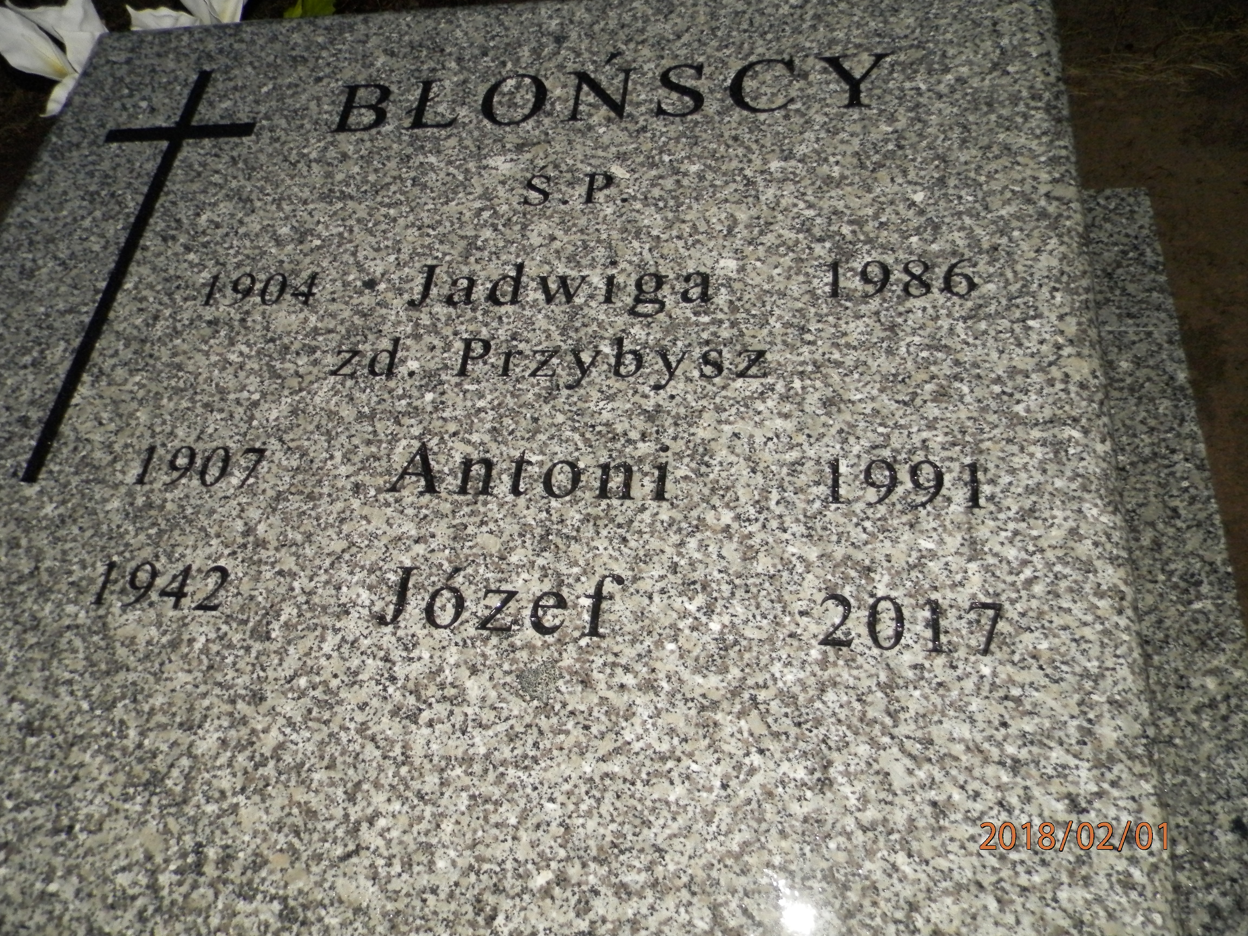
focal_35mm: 25
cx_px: 624
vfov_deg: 54.9
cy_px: 468
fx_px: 901
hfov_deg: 69.4
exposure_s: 1/30
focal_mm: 4.5
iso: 250
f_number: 8.7
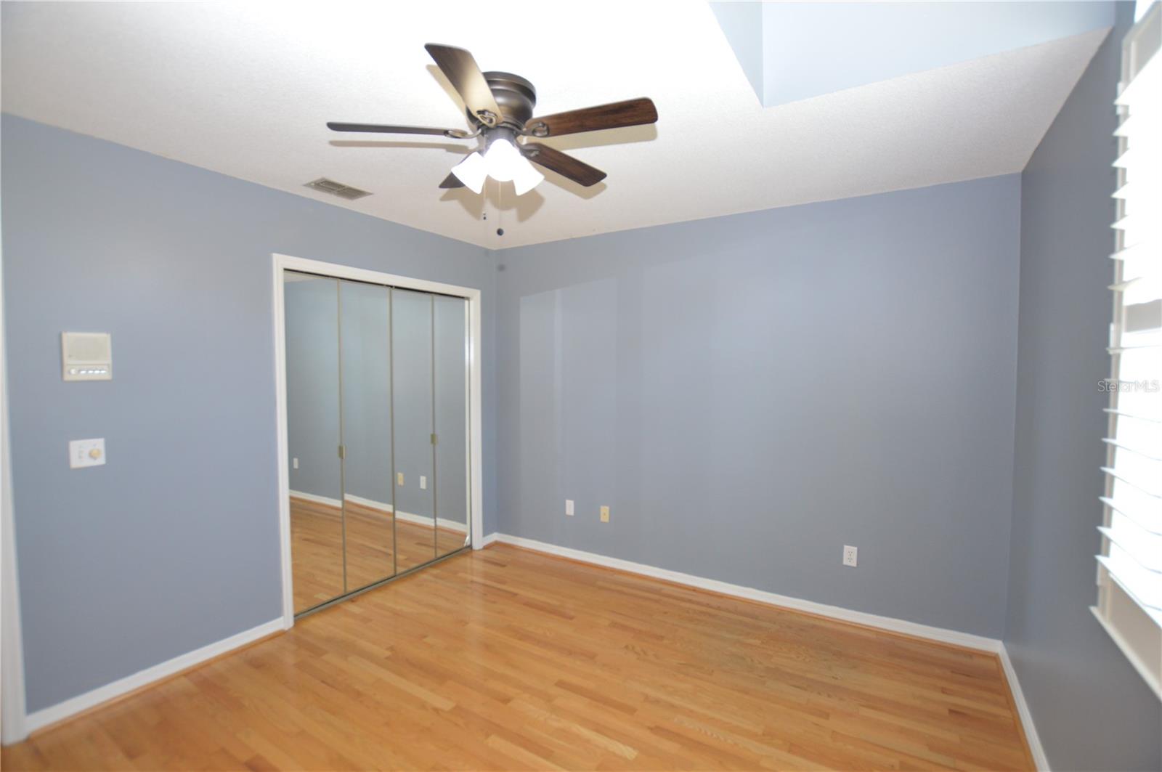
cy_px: 386
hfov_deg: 100.5
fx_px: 484
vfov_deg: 77.2
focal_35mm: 15
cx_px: 581
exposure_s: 1/60
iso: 450
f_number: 3.5
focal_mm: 10
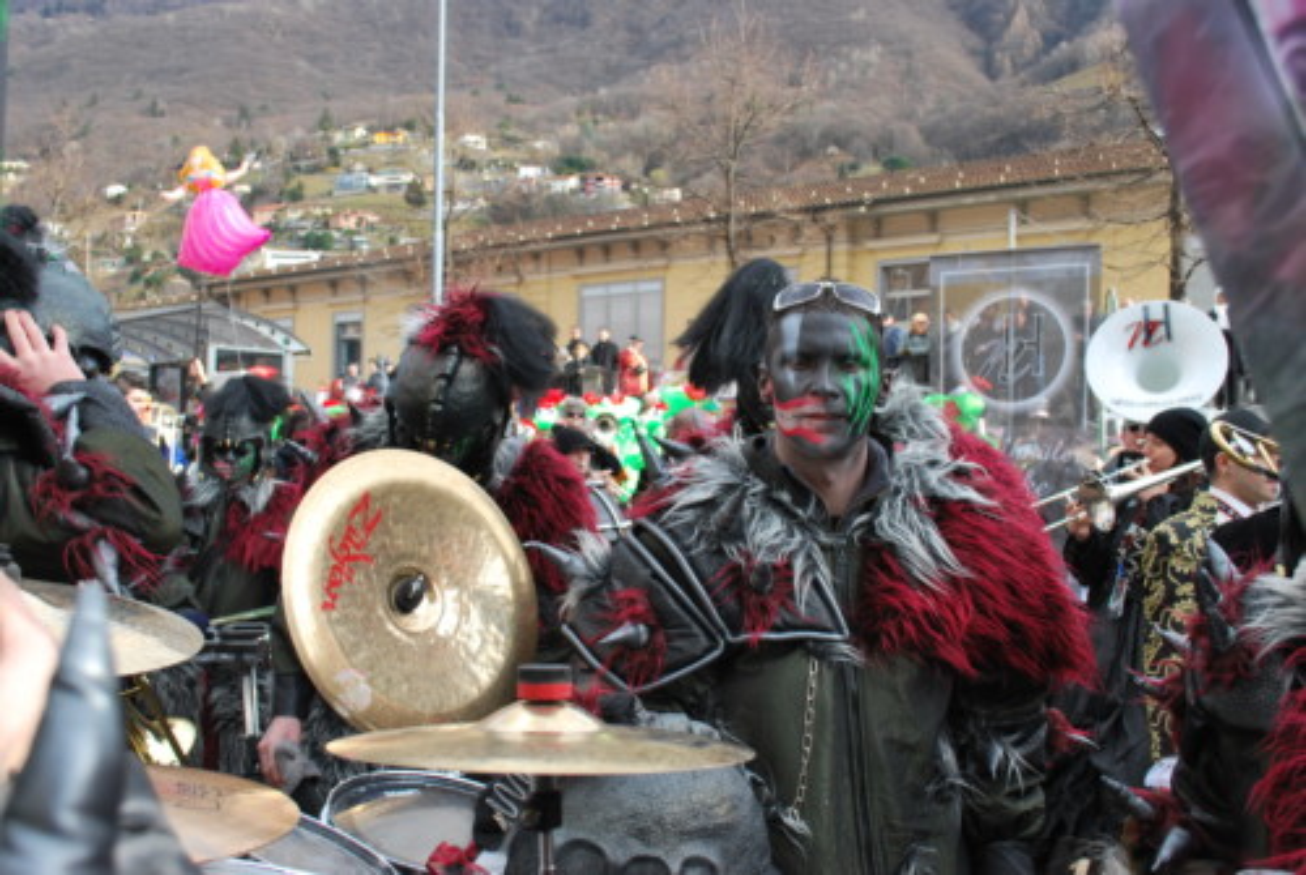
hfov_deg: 53.1
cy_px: 438
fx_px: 1308
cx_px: 653
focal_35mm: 36
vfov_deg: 37.0
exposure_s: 1/200
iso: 200
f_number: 7.1
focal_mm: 24
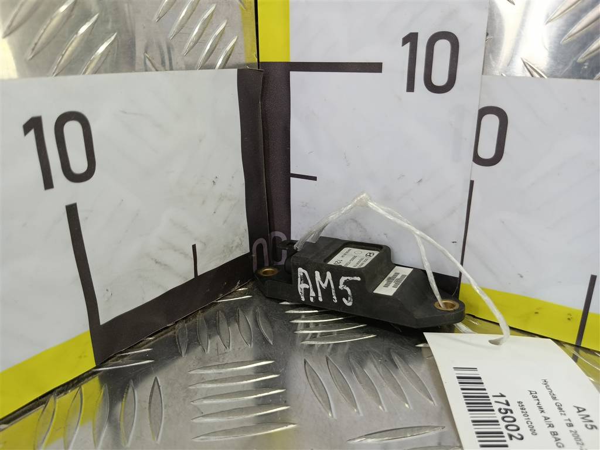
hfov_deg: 65.3
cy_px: 225
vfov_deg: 51.4
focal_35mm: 27
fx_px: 468
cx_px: 300
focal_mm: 4.11
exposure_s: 1/50
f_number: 1.6
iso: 112
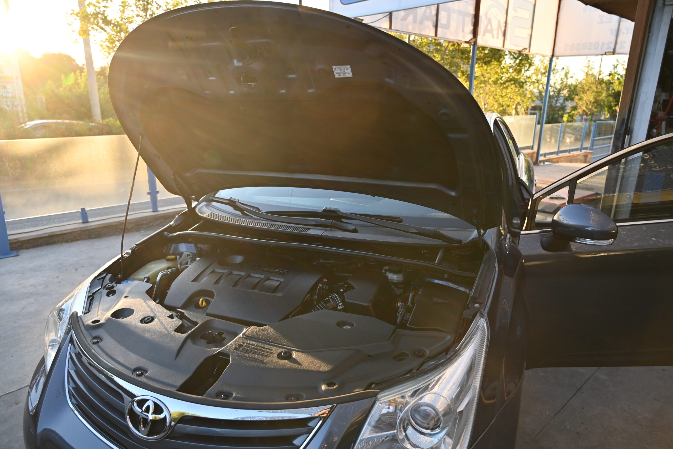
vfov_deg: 53.1
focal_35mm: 24
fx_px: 449
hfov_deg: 73.7
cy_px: 224
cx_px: 336
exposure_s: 1/250
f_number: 4
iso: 360
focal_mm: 24
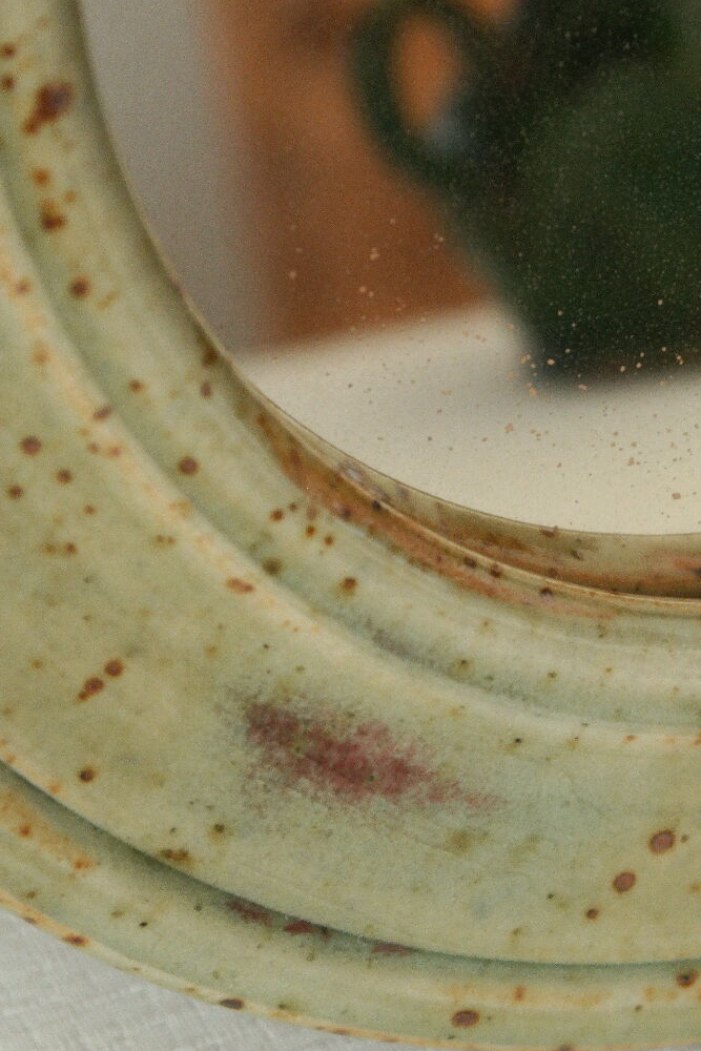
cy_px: 449
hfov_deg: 10.3
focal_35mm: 133
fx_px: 3883
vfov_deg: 15.4
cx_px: 563
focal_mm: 50
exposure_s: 1/30
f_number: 5.6
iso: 800
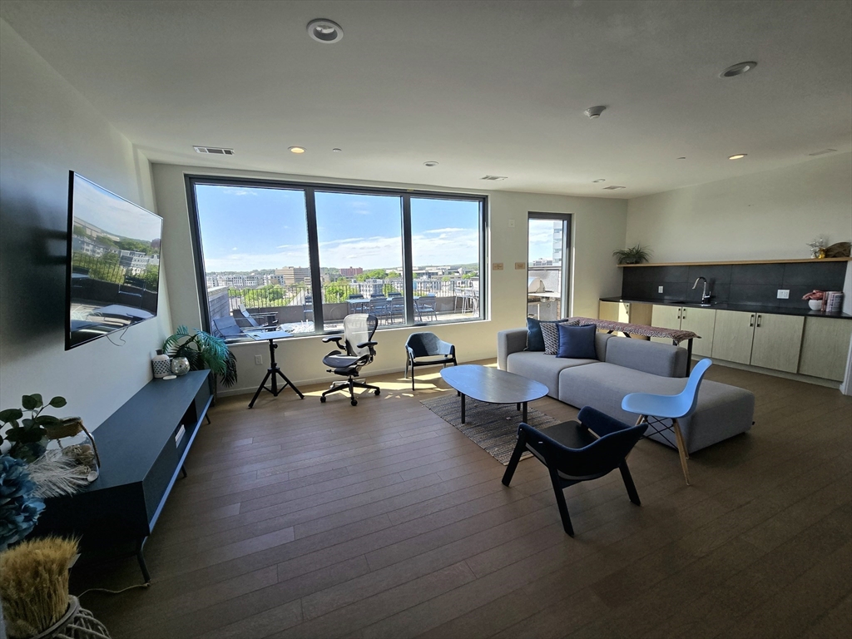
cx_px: 426
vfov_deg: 89.9
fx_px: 320
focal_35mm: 13
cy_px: 320
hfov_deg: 106.2
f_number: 2.2
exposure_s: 1/455
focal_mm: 2.2
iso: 50
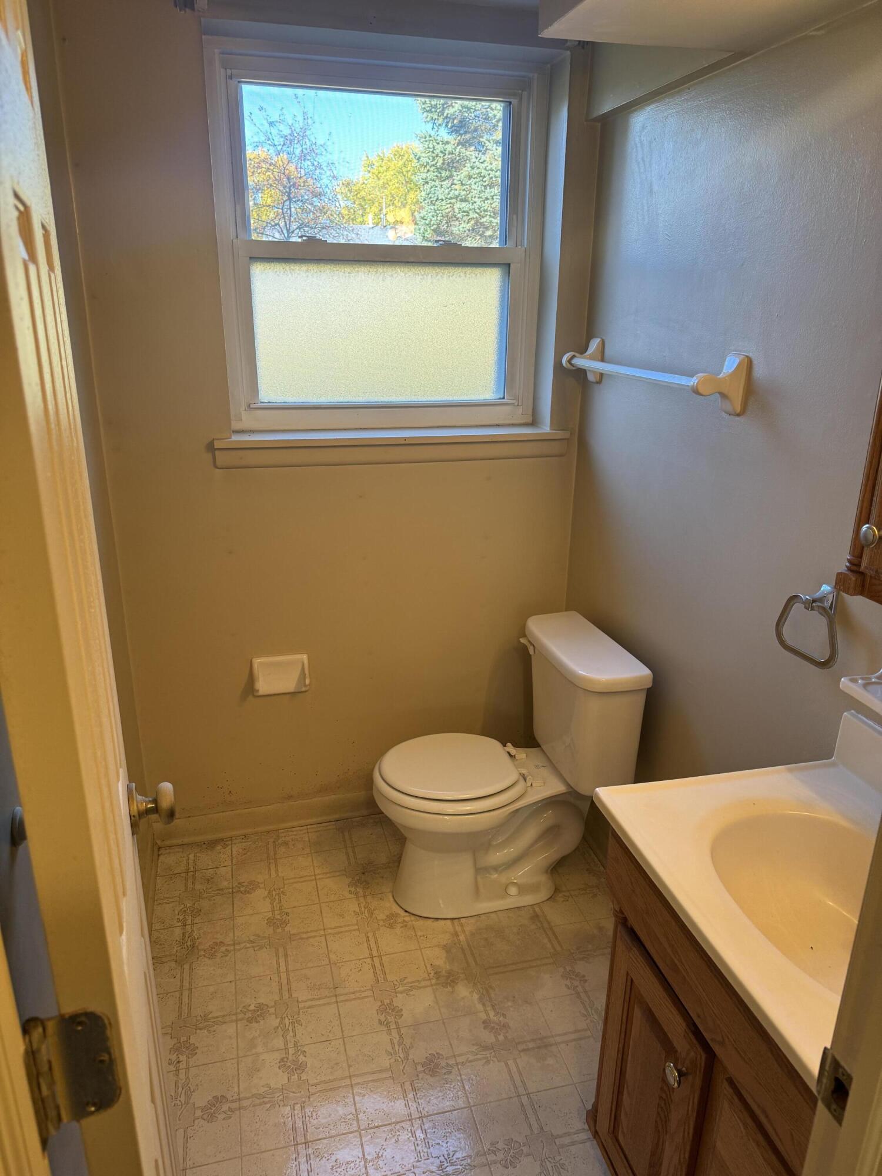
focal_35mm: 24
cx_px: 441
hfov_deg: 56.8
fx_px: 815
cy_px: 588
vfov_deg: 71.6
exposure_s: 1/120
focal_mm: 6.76
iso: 125
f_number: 1.78
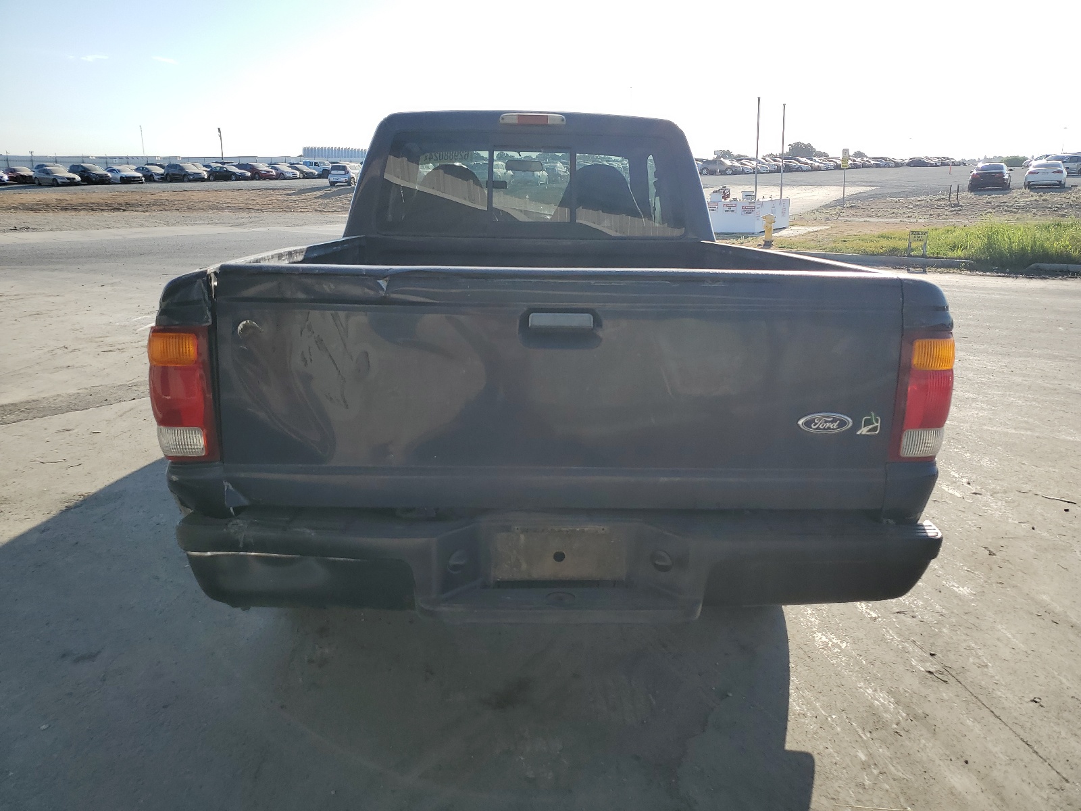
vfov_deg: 53.1
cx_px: 540
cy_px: 406
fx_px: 812
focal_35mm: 26
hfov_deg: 67.3
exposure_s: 1/2500
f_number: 1.5
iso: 50
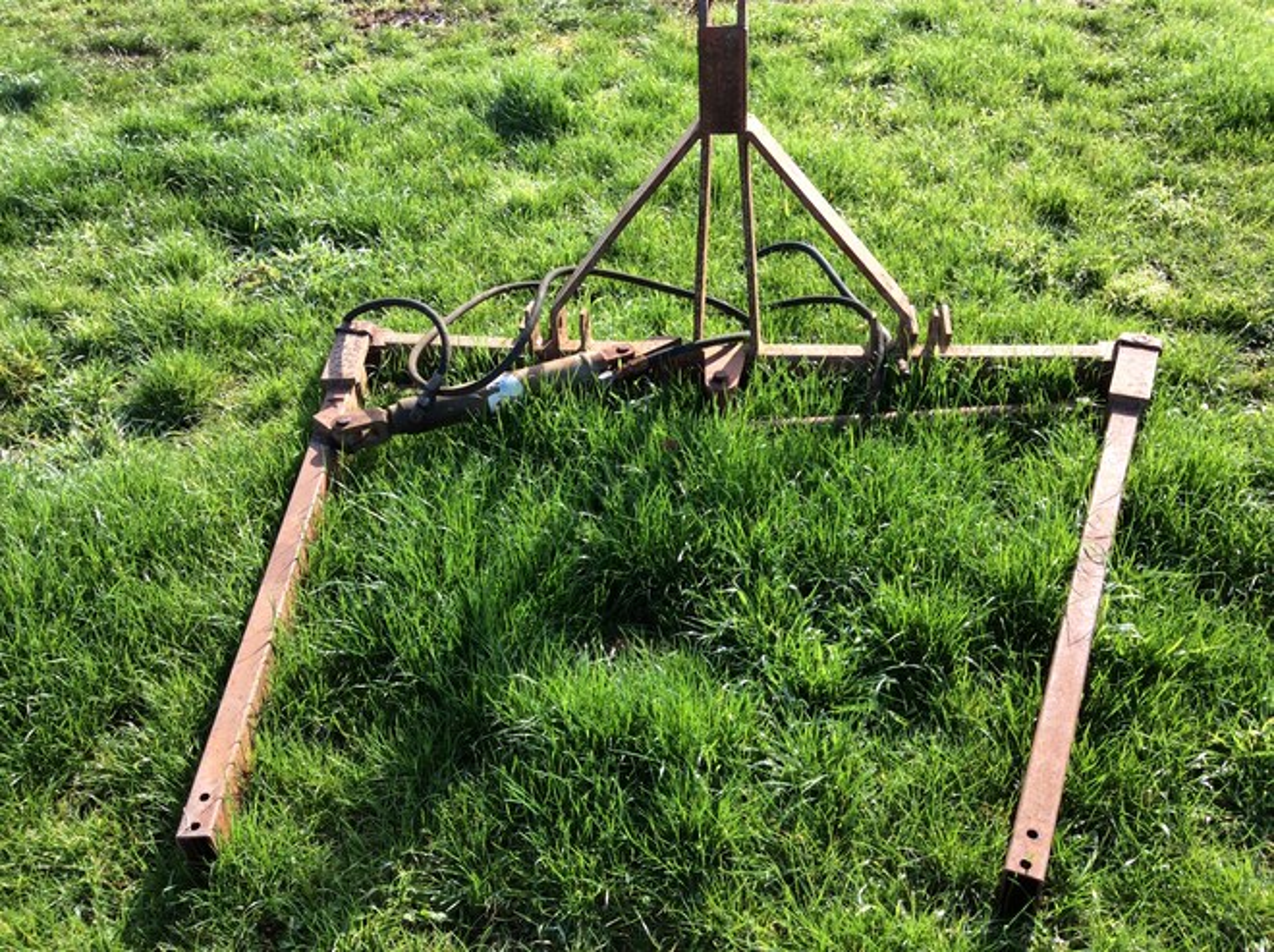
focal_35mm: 32
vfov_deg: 44.1
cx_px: 637
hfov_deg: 56.9
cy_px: 476
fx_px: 1176
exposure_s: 1/304
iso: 32
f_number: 2.4
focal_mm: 3.3
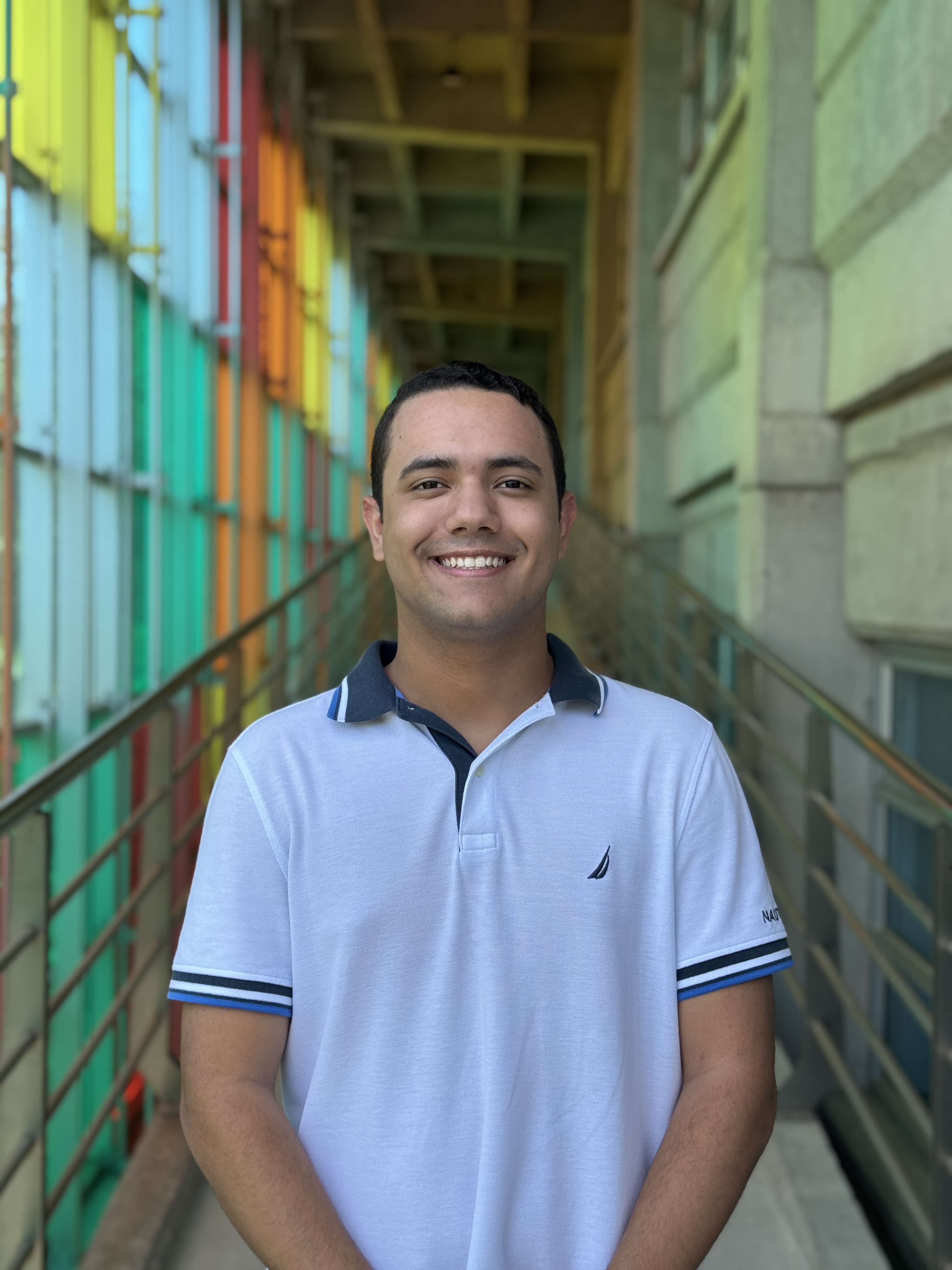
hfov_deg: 30.3
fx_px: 1760
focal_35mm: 48
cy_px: 635
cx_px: 476
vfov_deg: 39.7
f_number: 1.78
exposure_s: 1/802
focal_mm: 6.76
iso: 64
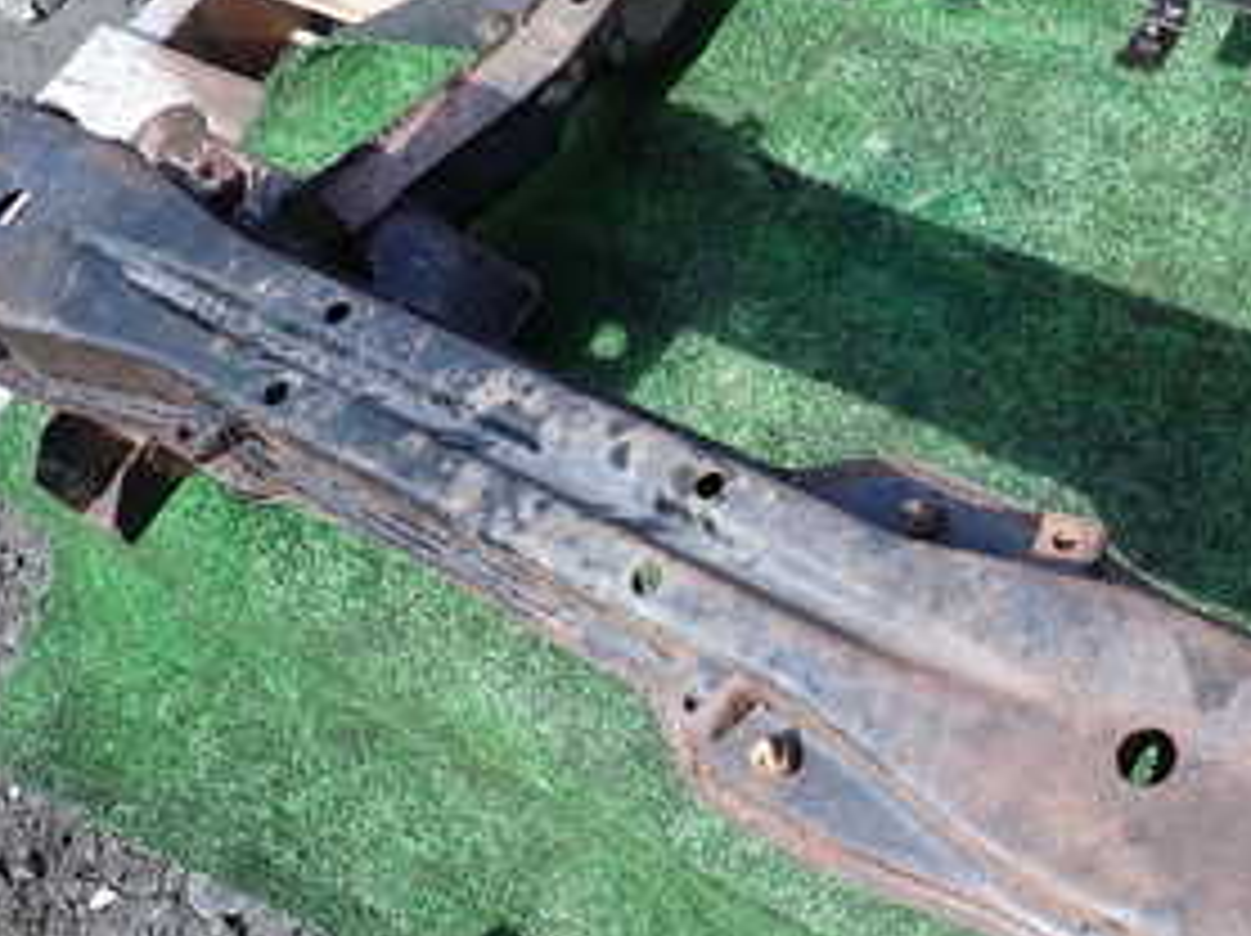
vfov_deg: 26.9
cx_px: 1040
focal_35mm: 54
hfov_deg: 34.3
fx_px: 1950
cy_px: 338
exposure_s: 1/500
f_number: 2.8
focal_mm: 4.5
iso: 100
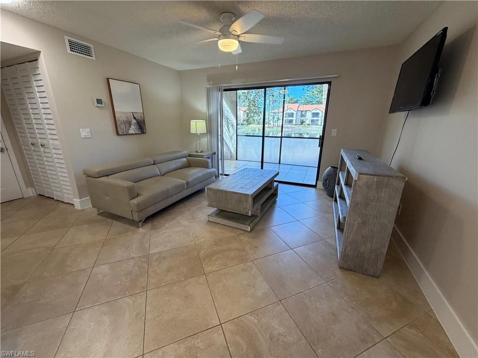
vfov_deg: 85.7
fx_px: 193
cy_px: 179
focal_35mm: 14
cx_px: 239
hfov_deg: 102.1
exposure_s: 1/120
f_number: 2.2
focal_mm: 2.22
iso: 320
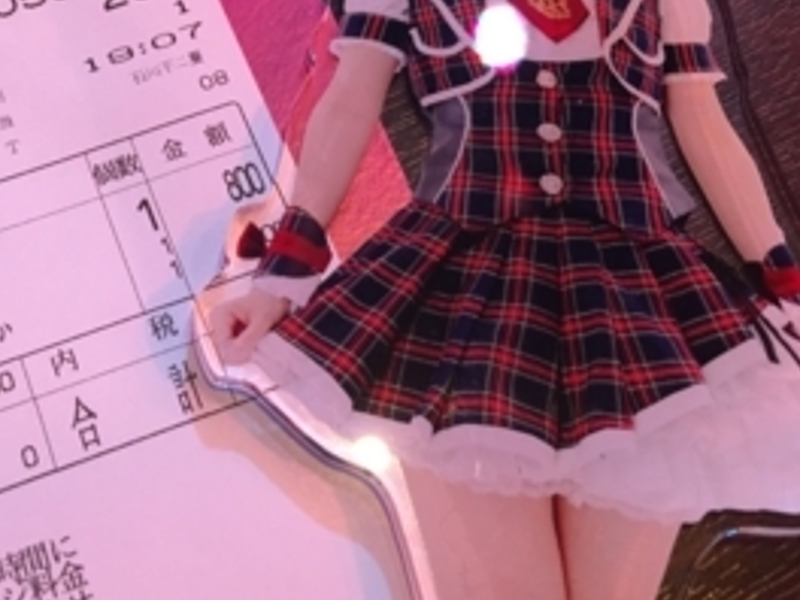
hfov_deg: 41.9
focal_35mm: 44
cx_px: 218
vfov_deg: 32.6
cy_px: 197
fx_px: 1017
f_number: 2.2
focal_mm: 4.15
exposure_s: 1/17
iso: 200
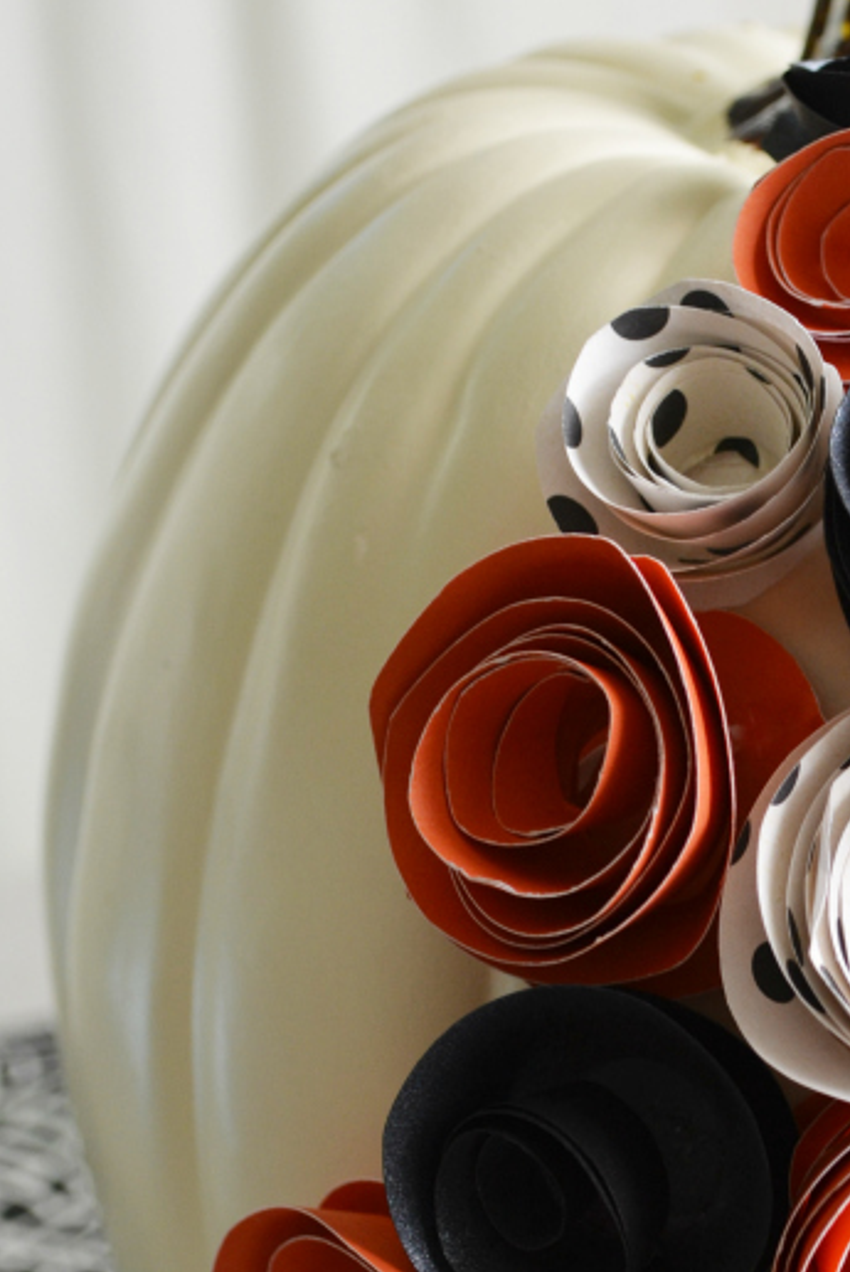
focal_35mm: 113
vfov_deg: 18.0
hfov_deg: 12.0
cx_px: 791
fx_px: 3994
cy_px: 853
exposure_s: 1/125
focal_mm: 40
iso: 400
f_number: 5.6
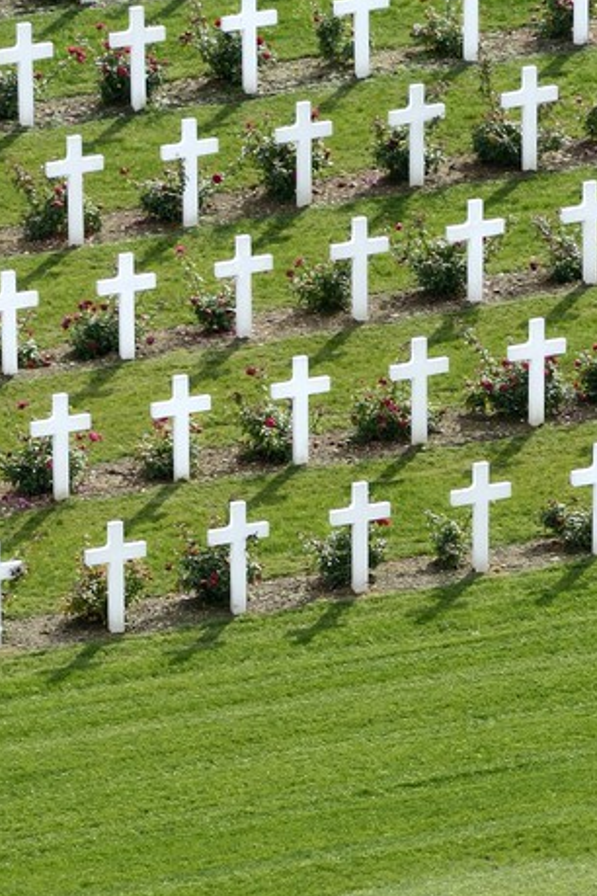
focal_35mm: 697
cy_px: 1468
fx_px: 17337
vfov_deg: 2.9
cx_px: 551
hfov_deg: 2.0
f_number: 9
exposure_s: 1/200
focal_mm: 200
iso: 200
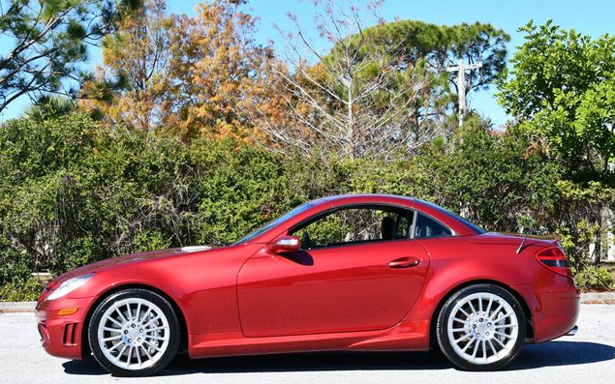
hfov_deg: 27.8
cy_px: 201
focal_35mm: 74
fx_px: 1240
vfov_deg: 17.6
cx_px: 308
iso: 140
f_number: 8
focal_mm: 36
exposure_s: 1/250
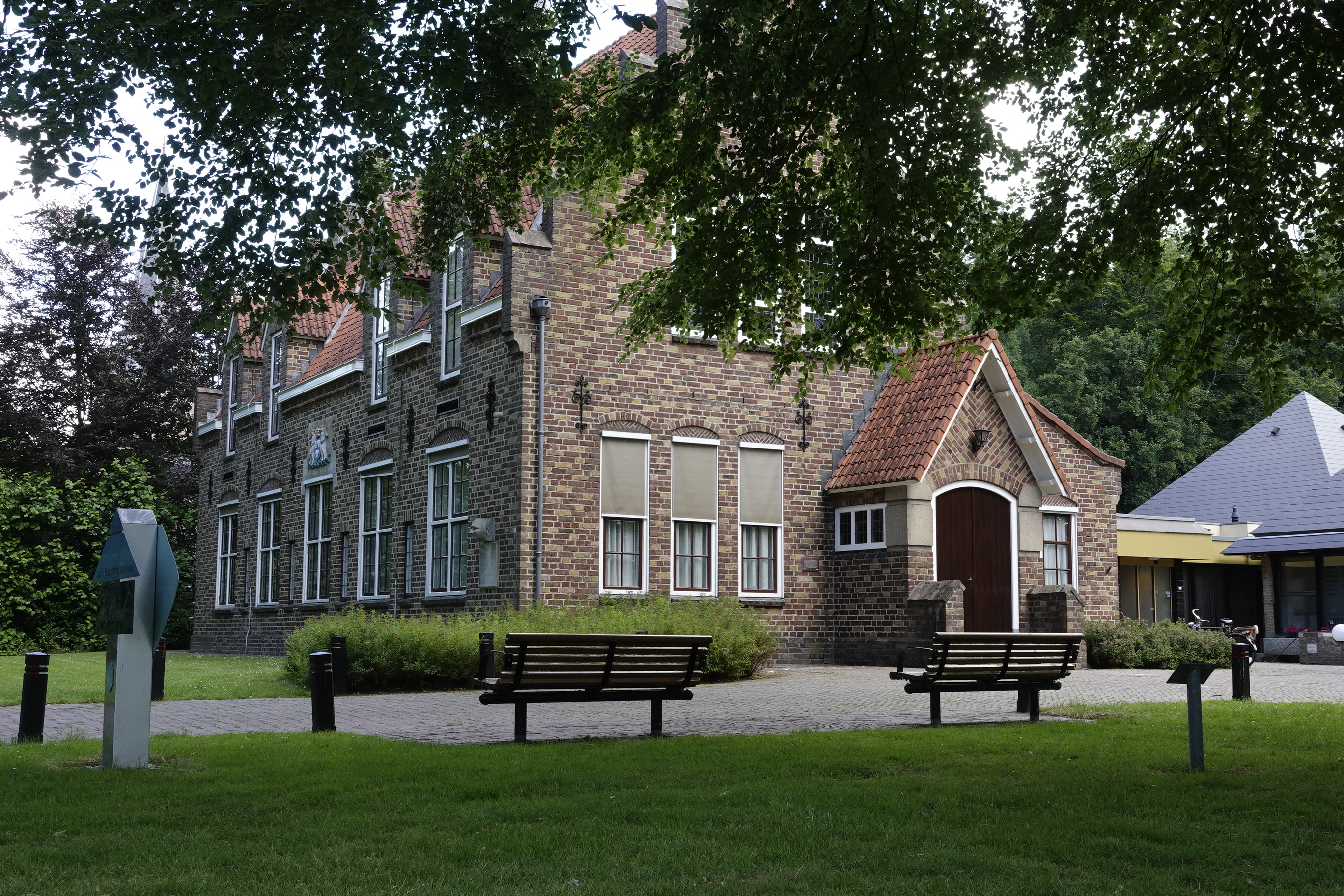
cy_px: 448
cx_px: 672
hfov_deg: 48.5
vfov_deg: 33.4
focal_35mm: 40
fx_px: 1493
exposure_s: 1/100
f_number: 7.1
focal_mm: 14.65
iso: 400
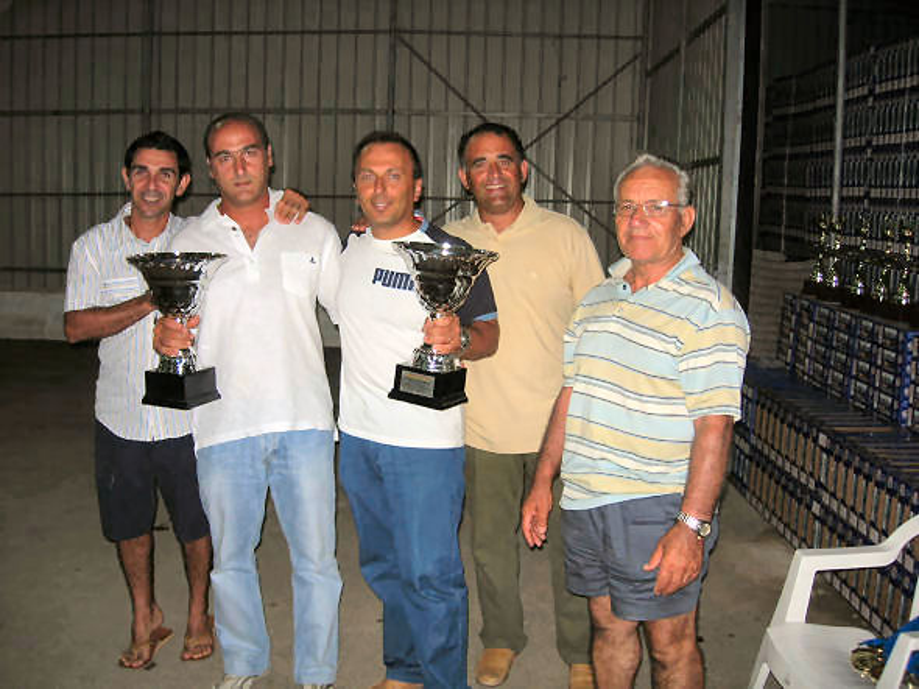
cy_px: 344
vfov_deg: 37.7
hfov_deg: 49.0
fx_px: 1008
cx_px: 460
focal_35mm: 38
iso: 64
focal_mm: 7.8
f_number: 2.8
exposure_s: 1/60.1
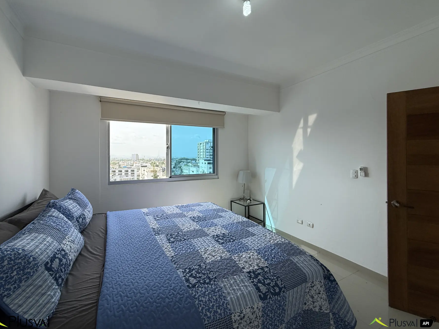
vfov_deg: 81.7
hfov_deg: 98.1
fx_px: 190
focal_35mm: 15
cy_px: 156
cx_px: 209
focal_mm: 2.22
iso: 64
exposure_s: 1/742
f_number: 2.2
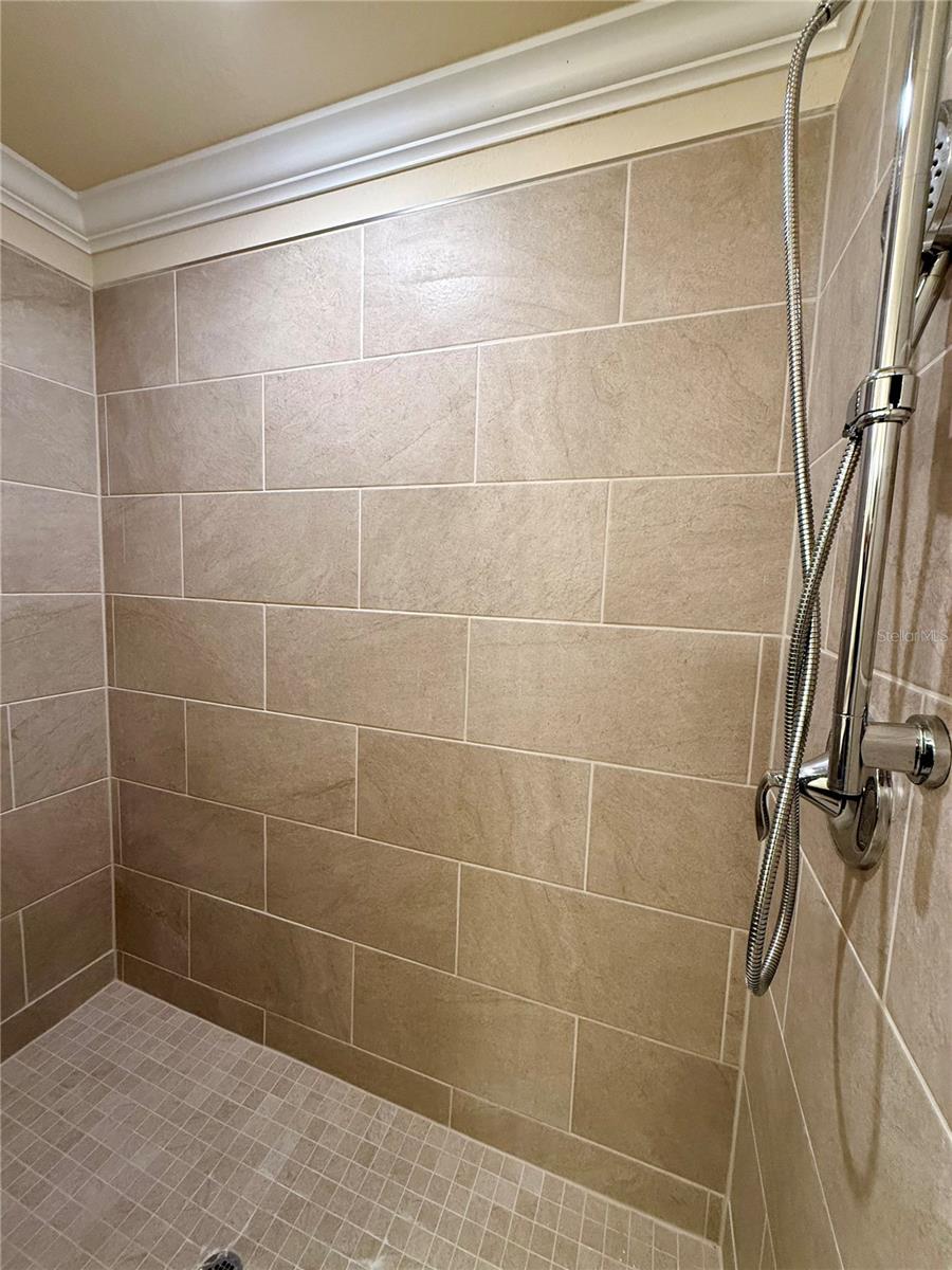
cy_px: 635
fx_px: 513
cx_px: 476
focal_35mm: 14
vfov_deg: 102.1
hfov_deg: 85.7
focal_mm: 2.22
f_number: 2.2
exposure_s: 1/60
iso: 200
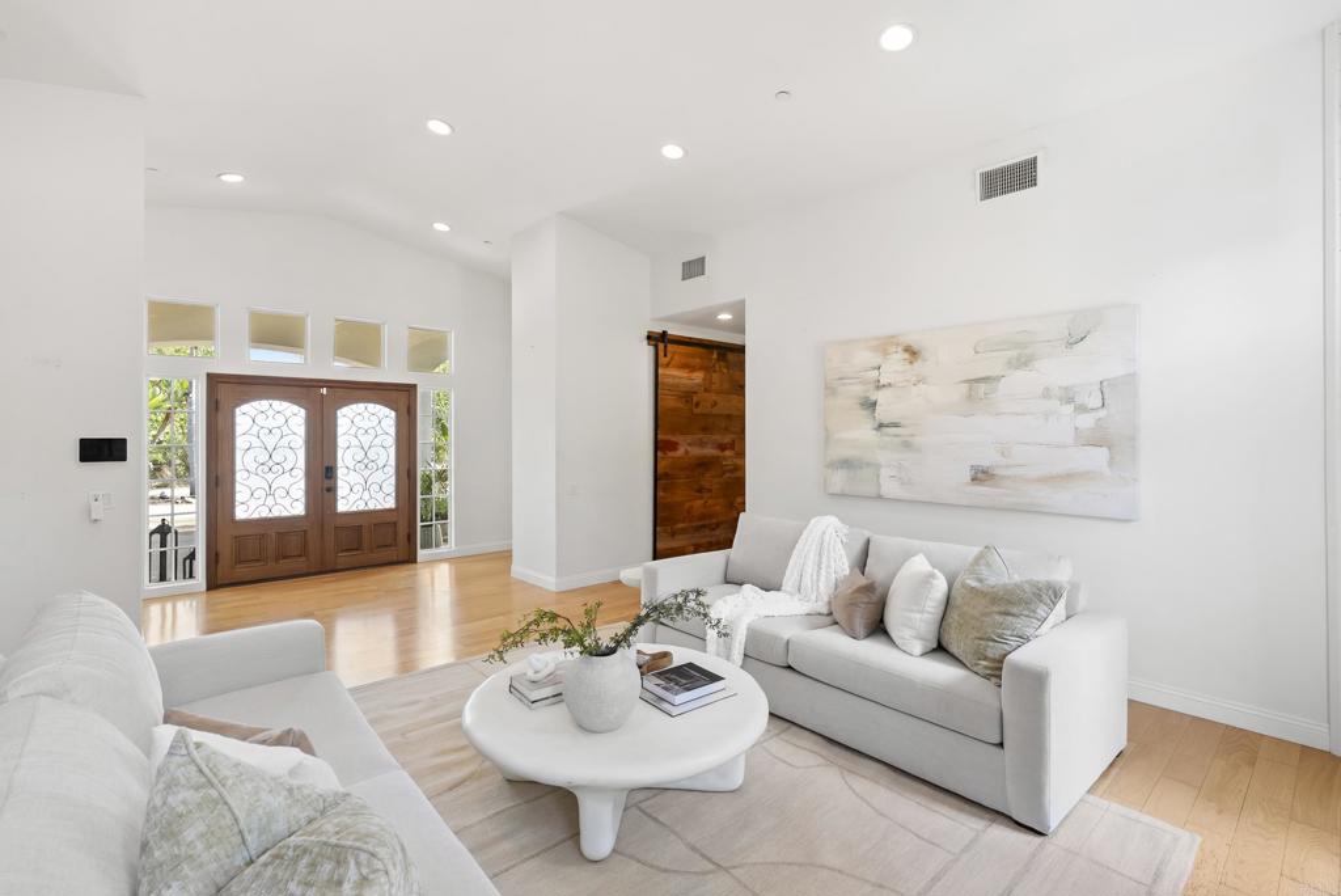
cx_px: 670
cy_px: 448
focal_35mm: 16
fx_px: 596
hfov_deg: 96.7
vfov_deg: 73.8
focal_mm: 16
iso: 500
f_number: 8
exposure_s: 1/10
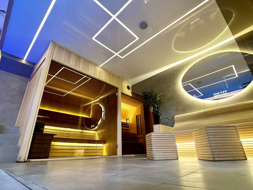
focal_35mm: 24
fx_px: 175
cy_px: 95
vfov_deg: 56.8
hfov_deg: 71.6
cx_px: 126
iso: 400
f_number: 1.78
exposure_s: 1/60
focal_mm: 6.86
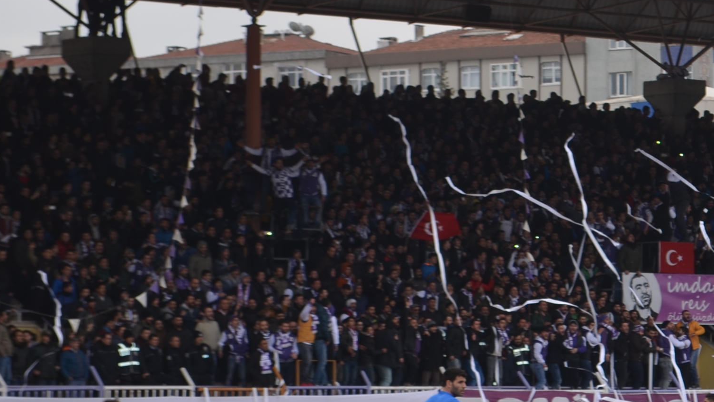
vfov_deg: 6.1
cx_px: 804
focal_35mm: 200
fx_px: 3787
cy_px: 187
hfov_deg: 10.6
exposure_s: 1/200
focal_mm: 52
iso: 100
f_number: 6.3
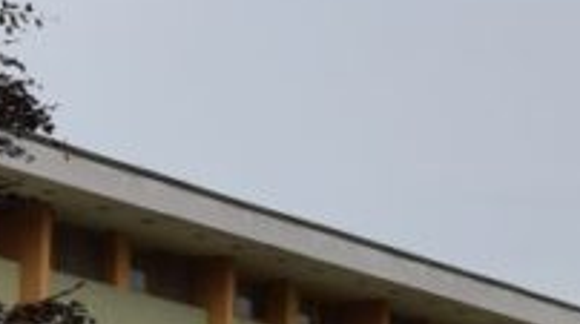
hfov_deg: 9.2
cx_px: -686
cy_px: 43
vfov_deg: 5.6
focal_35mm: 216
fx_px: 3312
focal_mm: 27
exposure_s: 1/250
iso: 280
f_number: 8
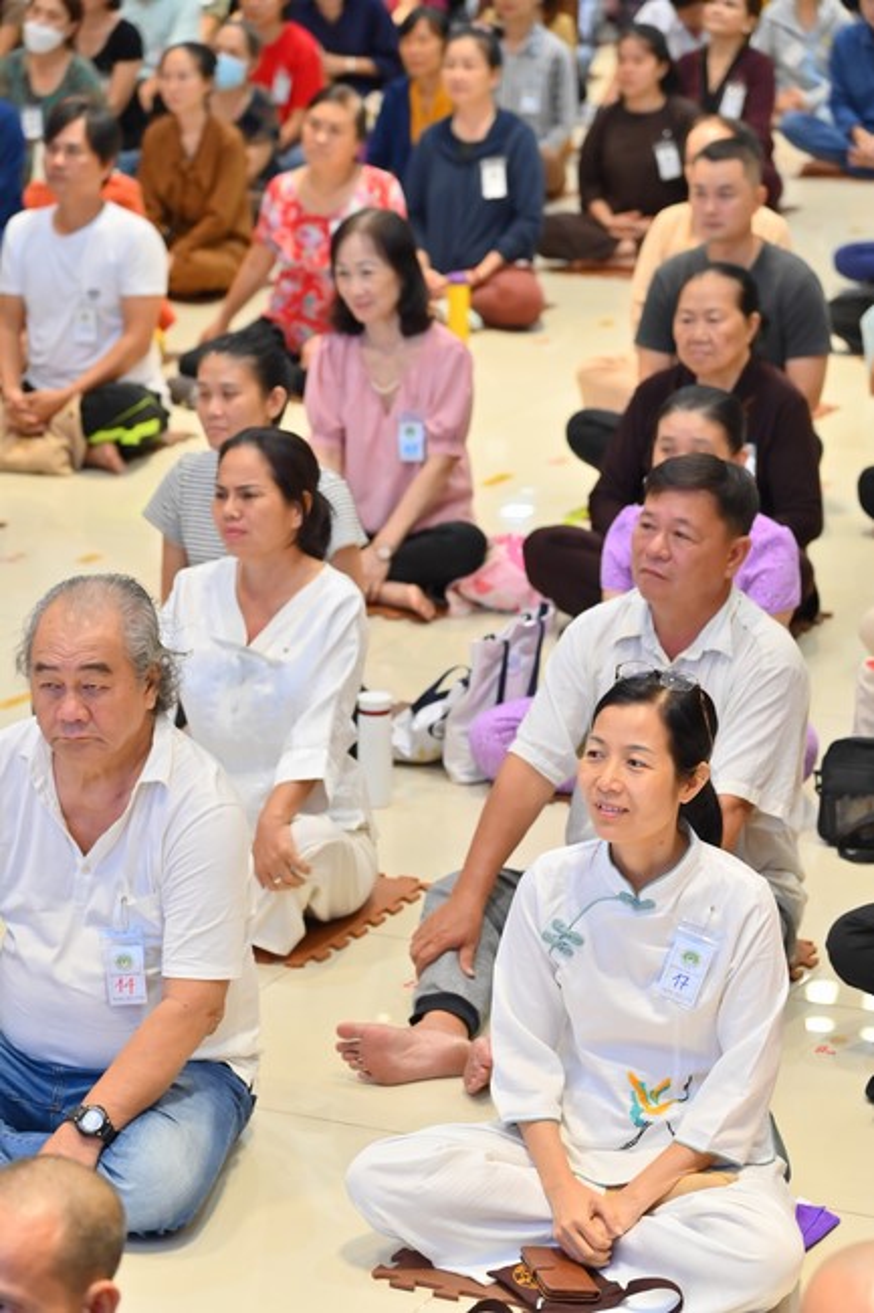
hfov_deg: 12.4
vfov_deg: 18.6
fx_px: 4008
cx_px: 437
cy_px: 656
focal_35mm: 110
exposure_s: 1/80
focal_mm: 110
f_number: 5
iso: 1250
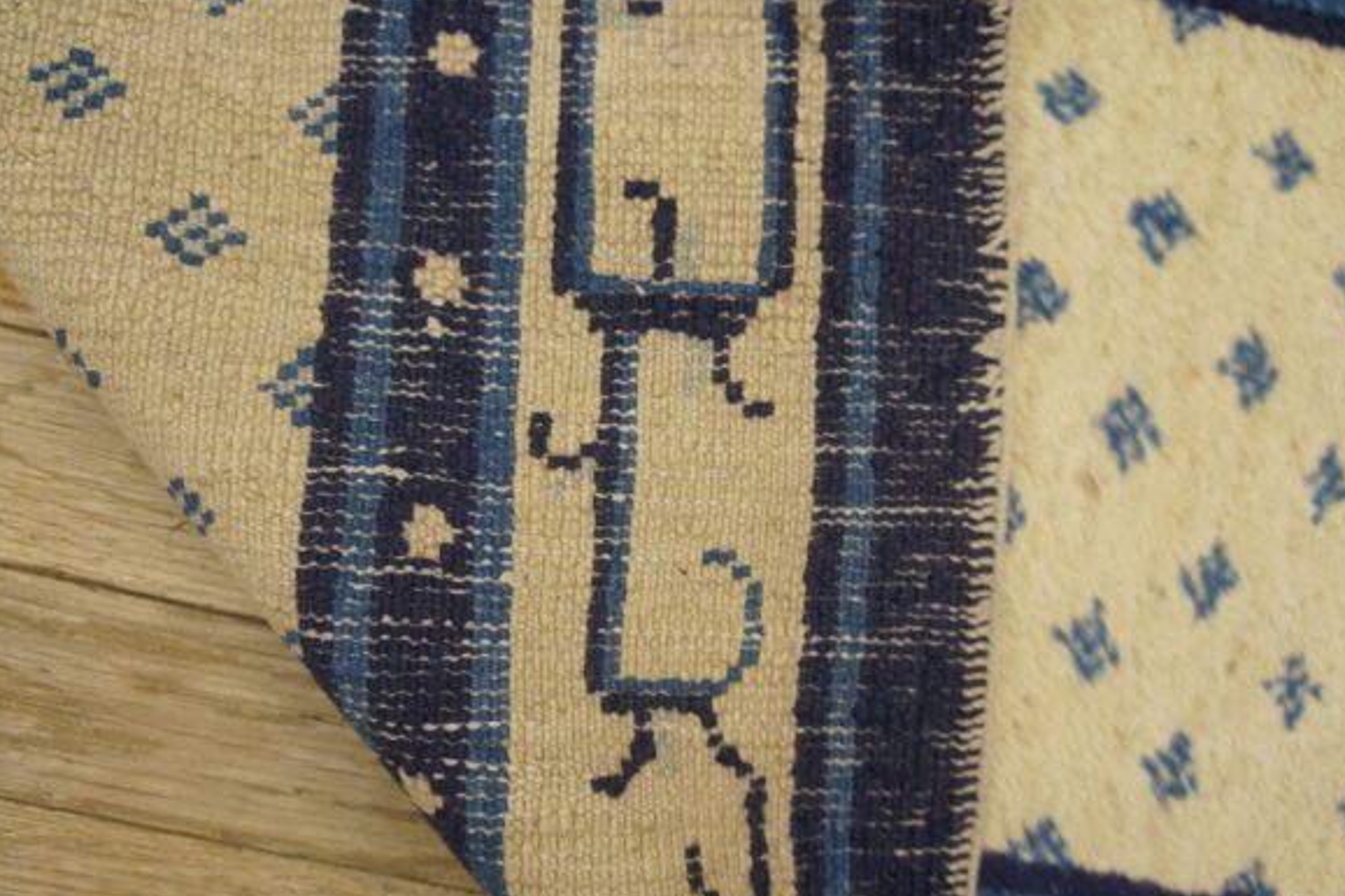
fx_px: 1046
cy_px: 446
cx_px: 679
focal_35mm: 28
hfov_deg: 65.5
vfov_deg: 46.4
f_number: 4
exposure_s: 1/60
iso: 800
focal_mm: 18
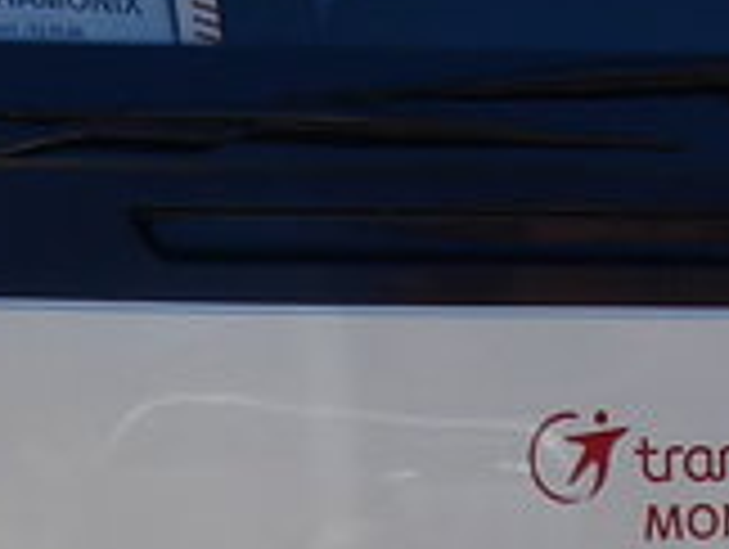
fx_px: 9660
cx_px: -315
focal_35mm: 458
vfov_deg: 3.2
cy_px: -306
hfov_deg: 4.3
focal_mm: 12.7
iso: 80
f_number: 3.7
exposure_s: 1/1000
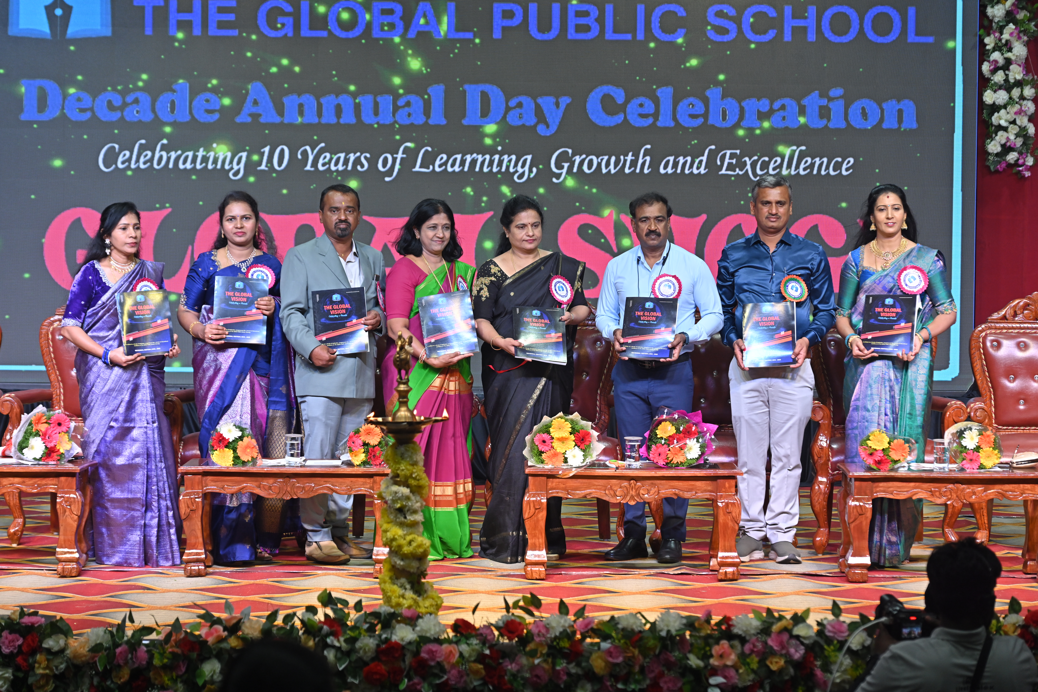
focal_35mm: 95
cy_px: 346
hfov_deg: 21.5
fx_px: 2739
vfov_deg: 14.4
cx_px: 519
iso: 640
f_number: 4.5
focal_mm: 95
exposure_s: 1/200
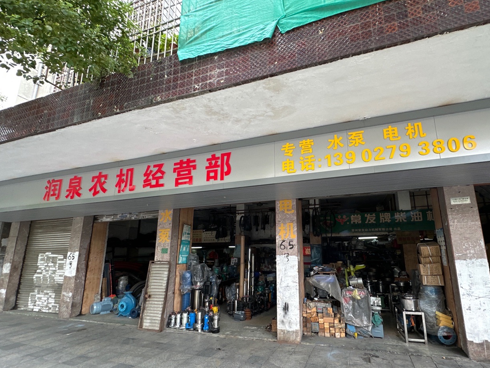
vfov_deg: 74.4
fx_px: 241
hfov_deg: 90.6
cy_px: 207
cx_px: 274
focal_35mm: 17
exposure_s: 1/100
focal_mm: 2.22
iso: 125
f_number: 2.2
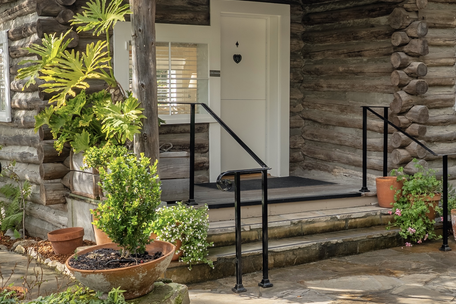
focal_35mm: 58
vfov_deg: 23.4
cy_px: 157
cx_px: 296
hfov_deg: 34.2
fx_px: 735
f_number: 9
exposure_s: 1/125
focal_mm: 20
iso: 100
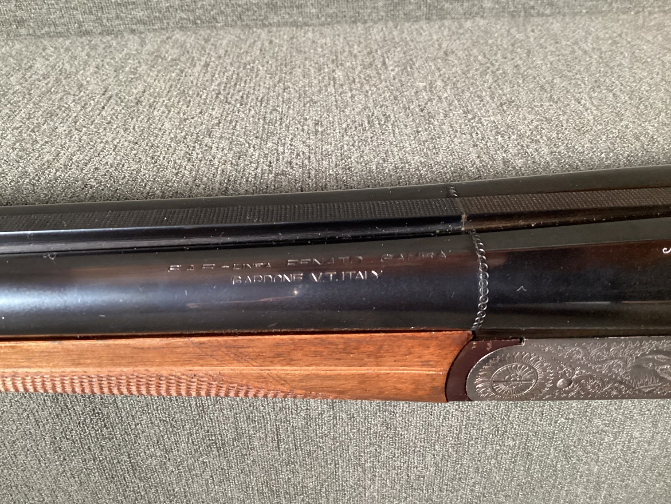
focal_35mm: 31
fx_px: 601
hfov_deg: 58.3
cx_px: 336
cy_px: 252
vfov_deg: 45.4
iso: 400
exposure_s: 1/30
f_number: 2.4
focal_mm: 3.3
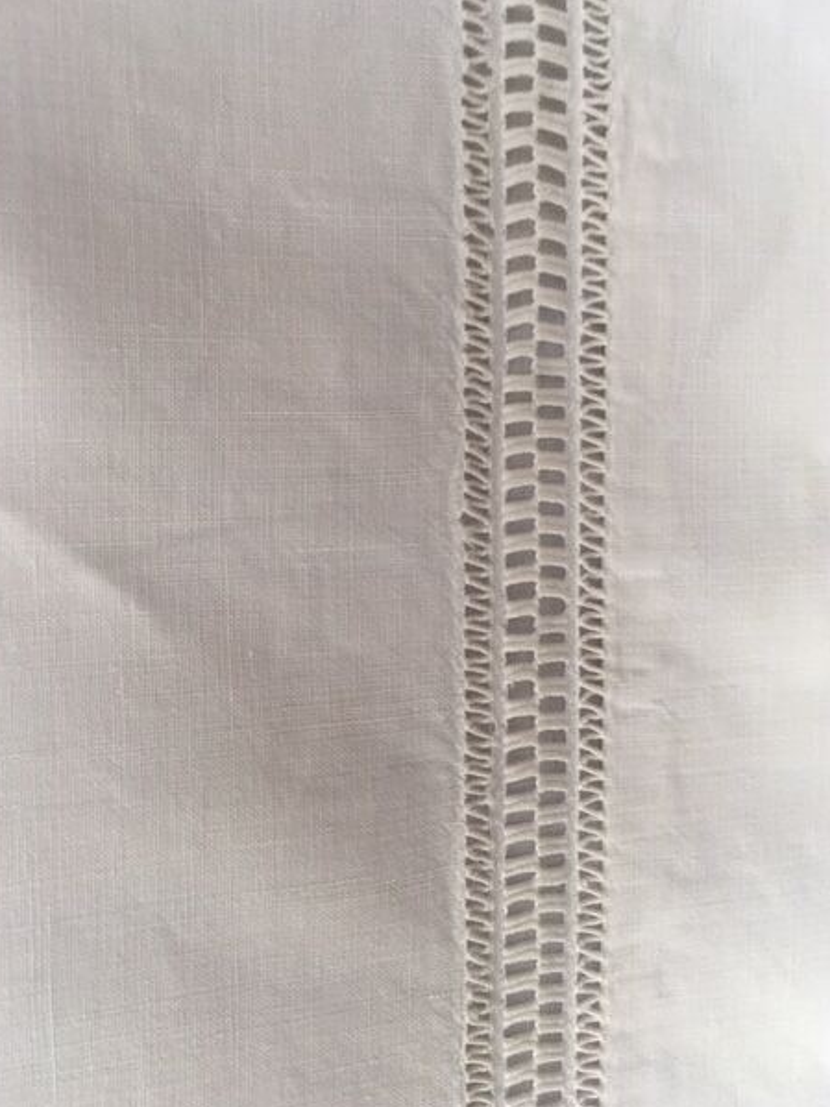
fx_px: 991
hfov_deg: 45.4
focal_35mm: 31
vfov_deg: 58.4
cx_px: 420
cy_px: 554
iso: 40
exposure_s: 1/100
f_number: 2.2
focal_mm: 4.15
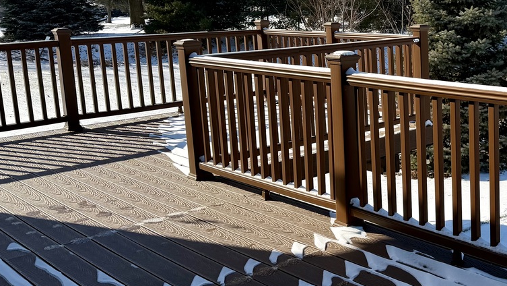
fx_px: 672
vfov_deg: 23.9
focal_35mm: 50
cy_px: 105
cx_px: 453
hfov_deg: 38.6
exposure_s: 1/4405
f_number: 1.78
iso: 80
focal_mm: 6.76
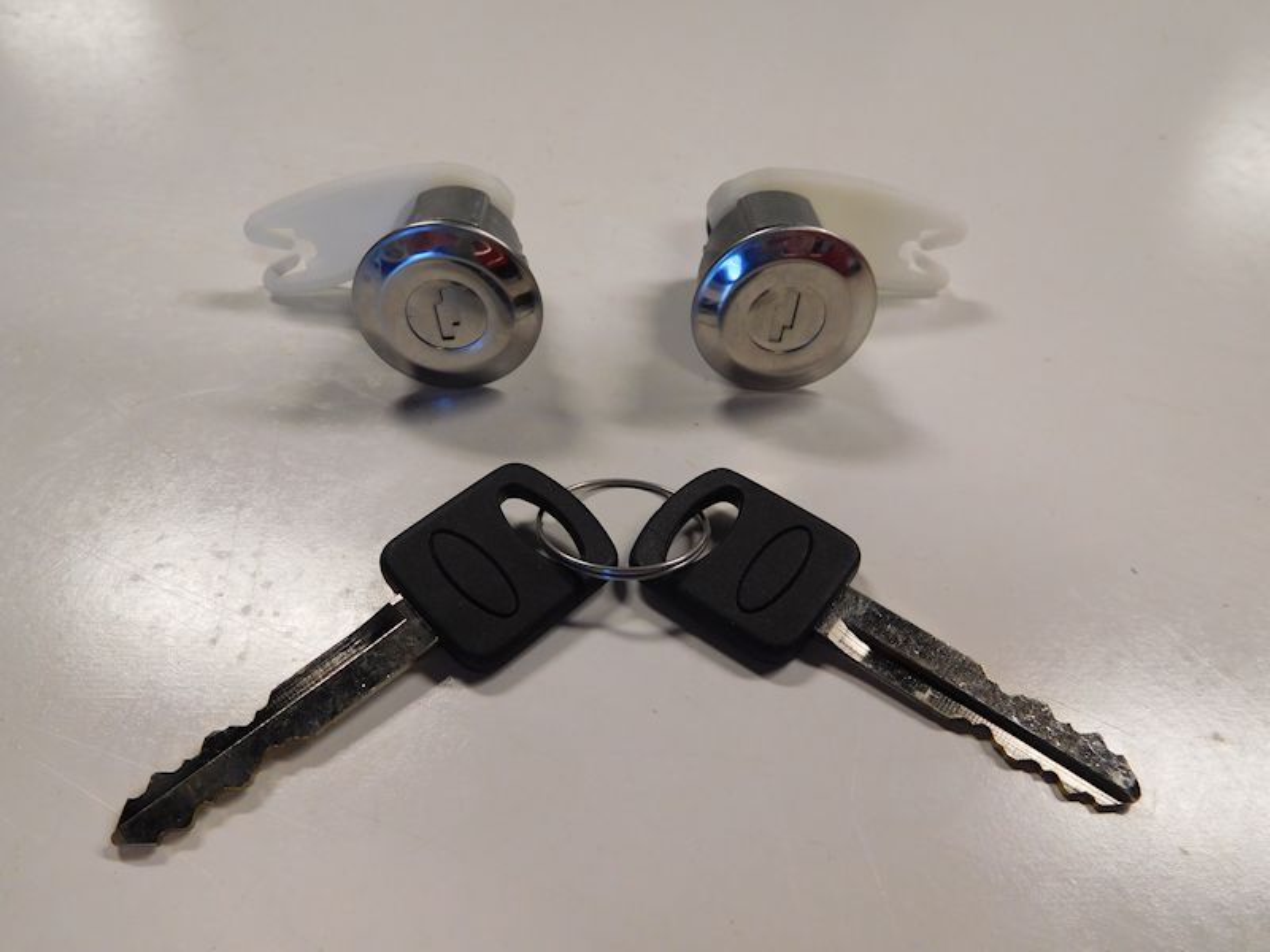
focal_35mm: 25
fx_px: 917
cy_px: 476
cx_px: 635
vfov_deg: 54.9
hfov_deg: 69.4
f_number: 3.4
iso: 160
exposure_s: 1/30
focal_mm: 4.5
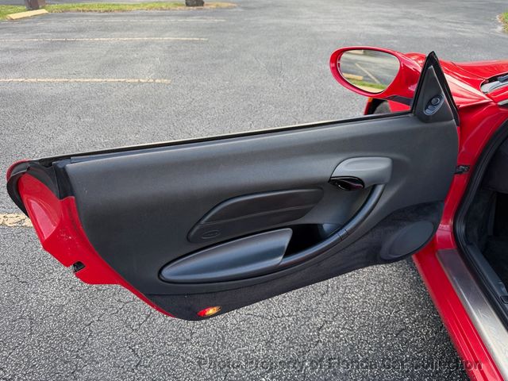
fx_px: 352
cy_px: 190
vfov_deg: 56.8
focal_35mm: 24
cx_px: 254
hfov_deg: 71.6
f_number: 1.78
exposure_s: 1/280
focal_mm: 6.76
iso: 64
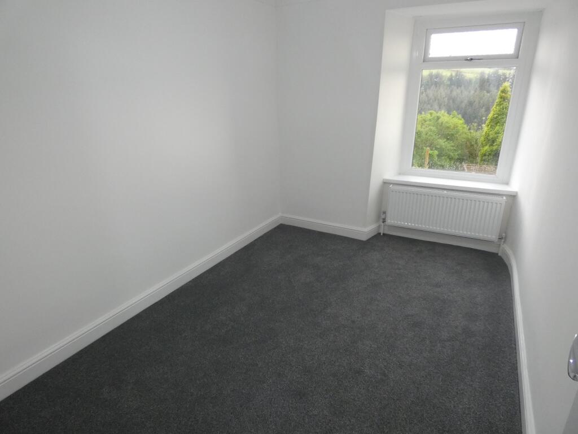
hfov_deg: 81.7
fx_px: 334
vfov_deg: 66.0
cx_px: 289
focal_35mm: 20
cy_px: 217
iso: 320
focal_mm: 3.6
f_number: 2.8
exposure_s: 1/60
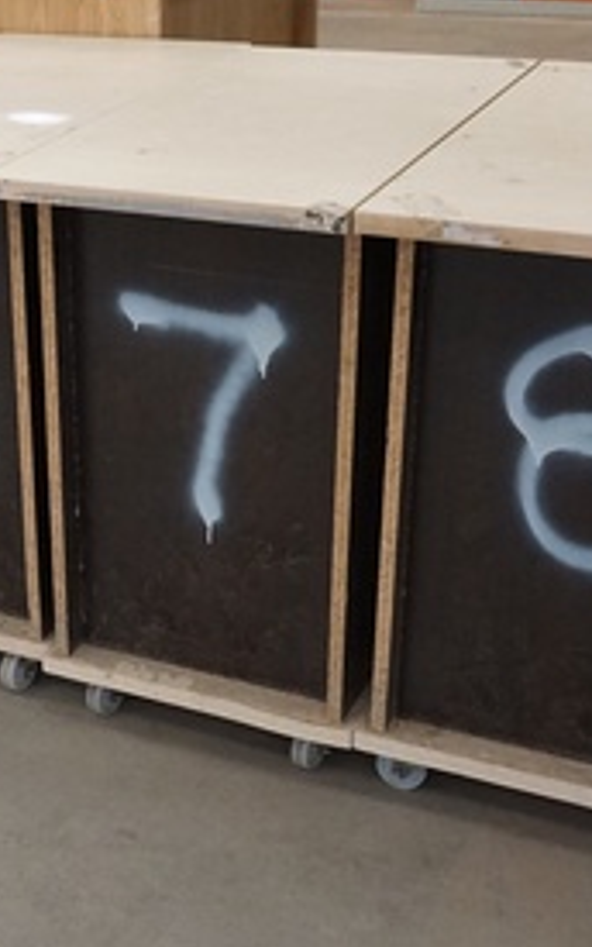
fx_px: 1651
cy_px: 513
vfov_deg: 32.0
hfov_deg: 19.6
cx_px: -24
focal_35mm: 64
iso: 1600
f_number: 3.5
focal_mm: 16
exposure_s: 1/160
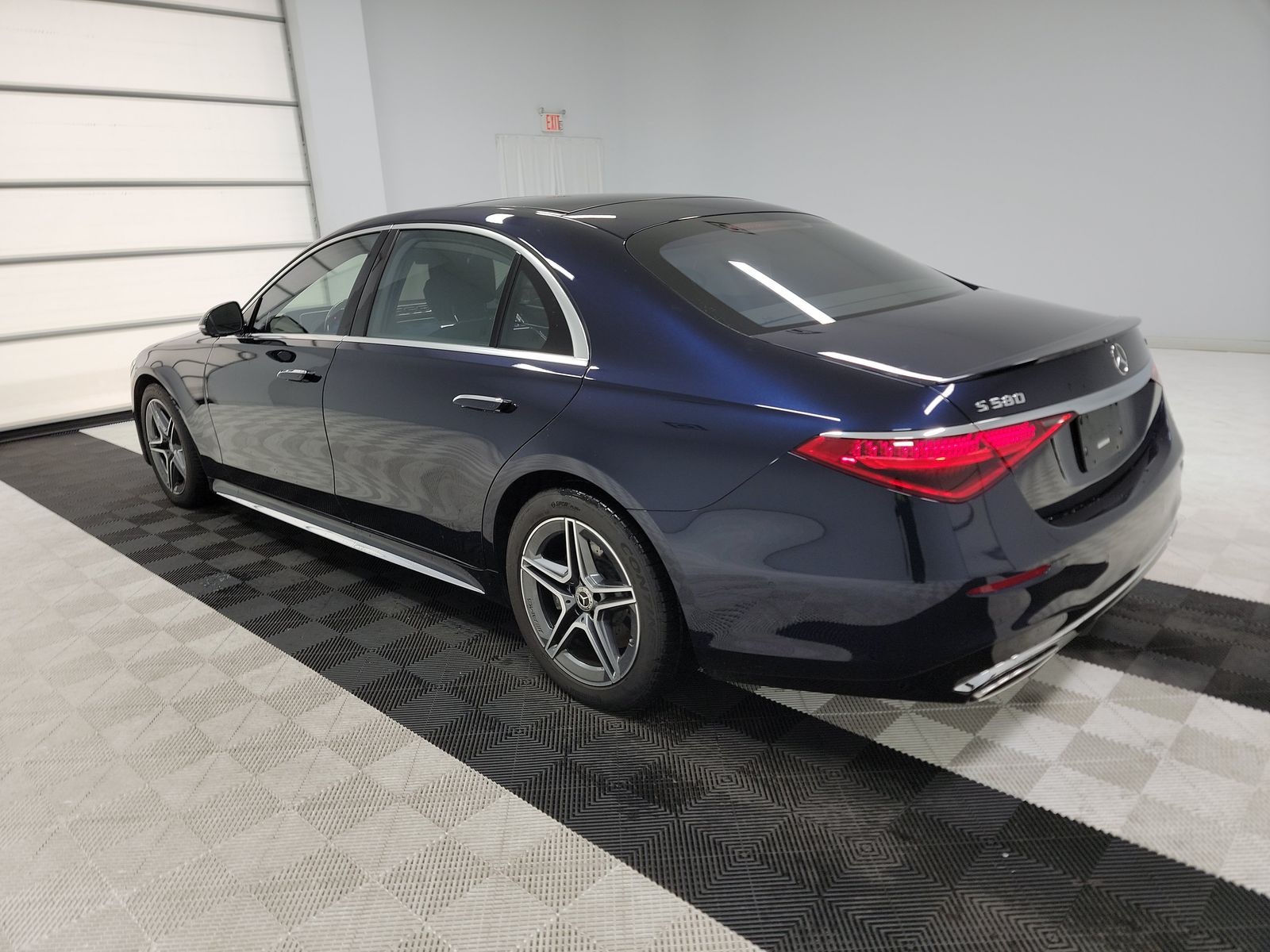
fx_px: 881
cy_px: 476
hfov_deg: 71.6
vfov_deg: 56.8
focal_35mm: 24
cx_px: 635
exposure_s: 1/59
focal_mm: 6.7
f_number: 1.8
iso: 50
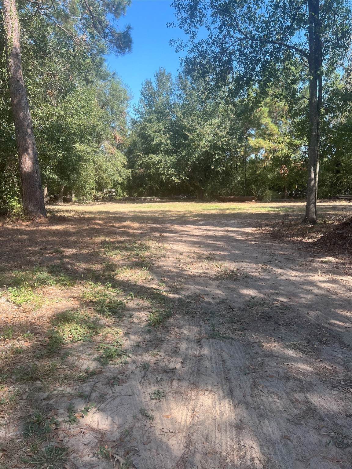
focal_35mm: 26
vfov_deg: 67.3
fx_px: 353
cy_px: 234
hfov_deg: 53.1
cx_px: 176
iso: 50
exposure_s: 1/909
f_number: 1.5
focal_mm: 5.7
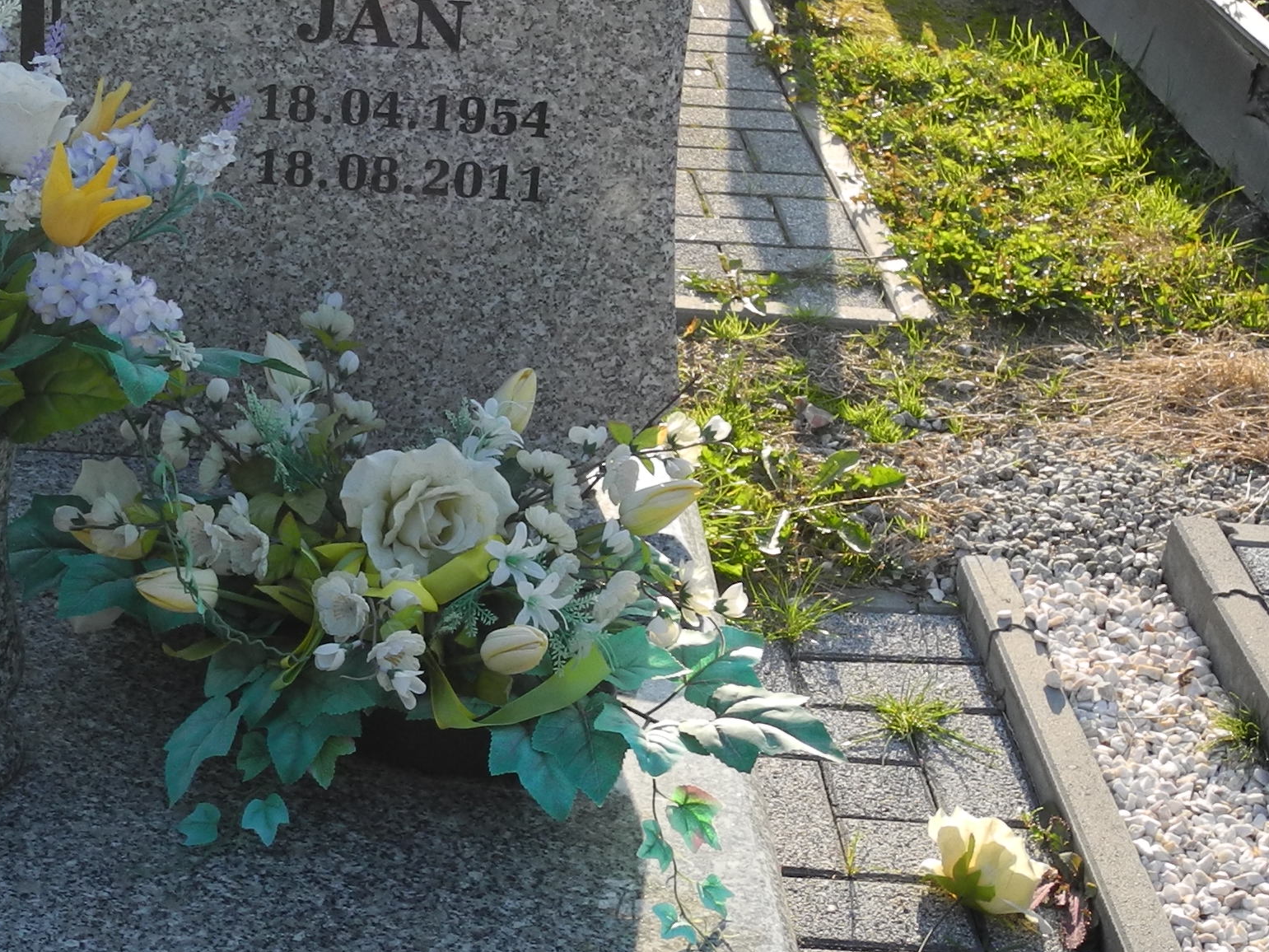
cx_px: 335
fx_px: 2603
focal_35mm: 71
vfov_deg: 20.7
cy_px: 401
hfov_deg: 27.1
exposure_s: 1/500
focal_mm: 6.4
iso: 100
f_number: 2.8
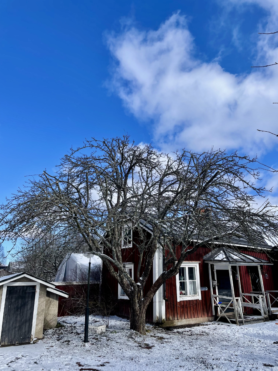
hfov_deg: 53.1
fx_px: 278
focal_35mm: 26
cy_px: 186
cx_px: 139
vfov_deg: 67.3
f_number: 1.6
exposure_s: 1/3040
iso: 32
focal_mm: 4.2
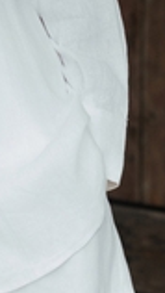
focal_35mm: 175
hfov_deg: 6.9
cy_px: -52
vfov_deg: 12.0
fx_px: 1360
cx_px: -20
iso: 160
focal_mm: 55
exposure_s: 1/320
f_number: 4
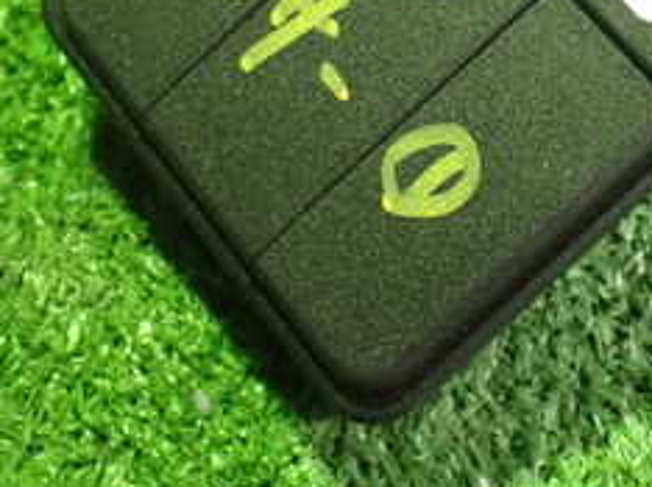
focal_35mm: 77
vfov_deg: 18.4
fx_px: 1449
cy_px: -53
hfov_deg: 25.2
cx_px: 457
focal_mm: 5.4
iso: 1250
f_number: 2.3
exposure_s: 1/30
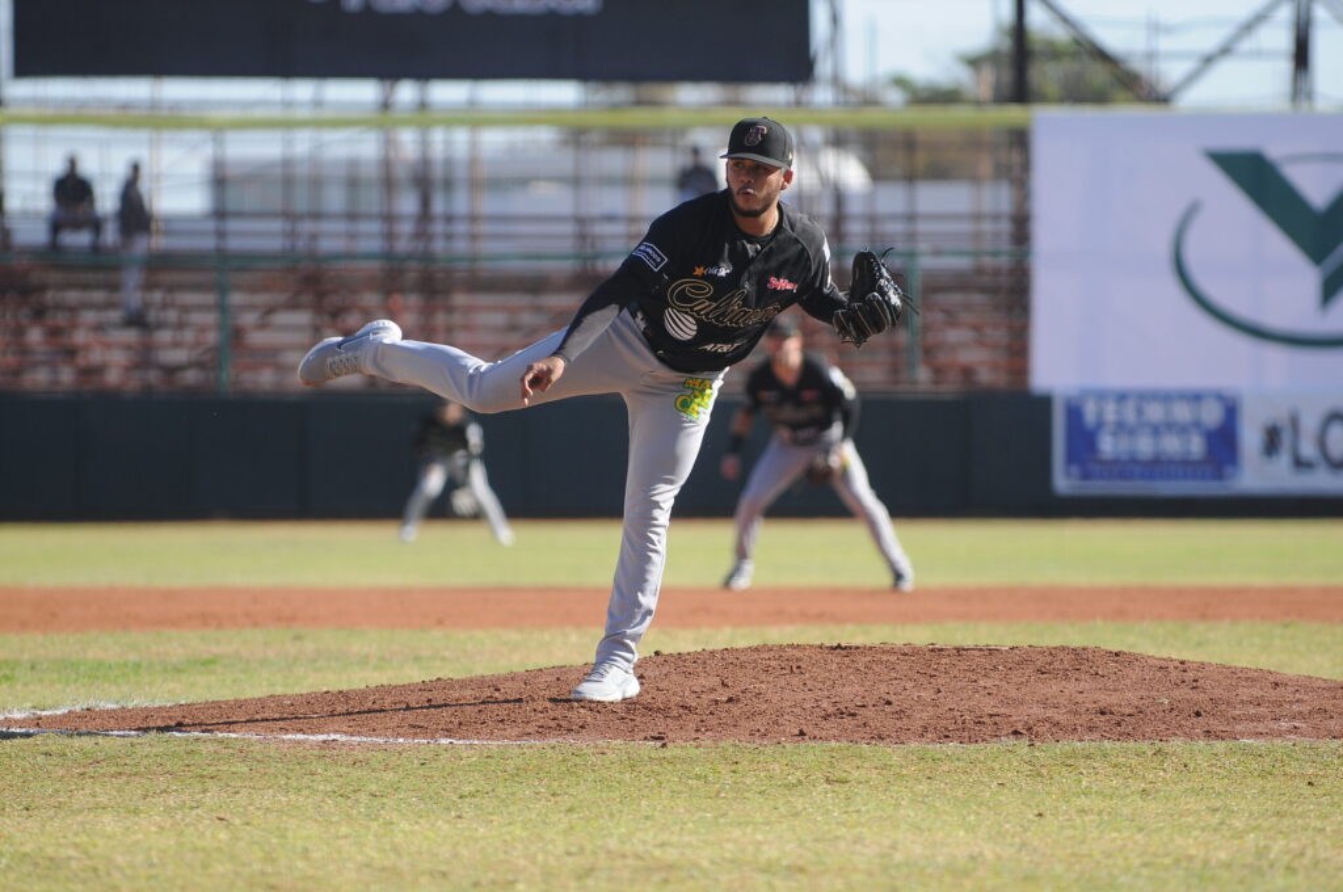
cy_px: 446
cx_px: 672
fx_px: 11177
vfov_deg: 4.6
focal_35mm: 300
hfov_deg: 6.9
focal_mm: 200
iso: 200
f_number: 2.8
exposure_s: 1/1250
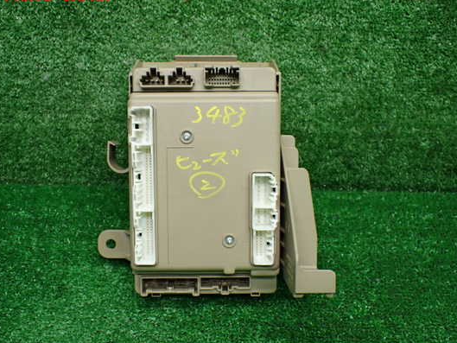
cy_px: 179
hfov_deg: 53.9
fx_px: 449
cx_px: 212
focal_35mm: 34
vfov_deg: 41.8
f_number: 2.3
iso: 500
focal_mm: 5.4
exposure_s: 1/125
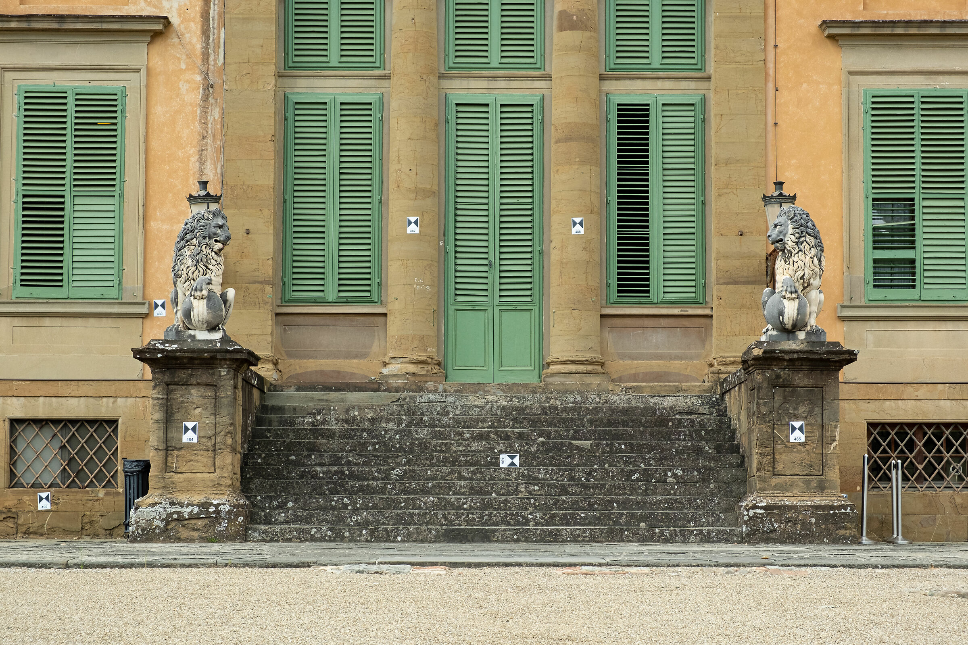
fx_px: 1963
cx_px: 484
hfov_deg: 27.7
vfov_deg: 18.7
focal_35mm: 73
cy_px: 322
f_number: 8
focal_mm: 48.4
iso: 400
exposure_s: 1/180
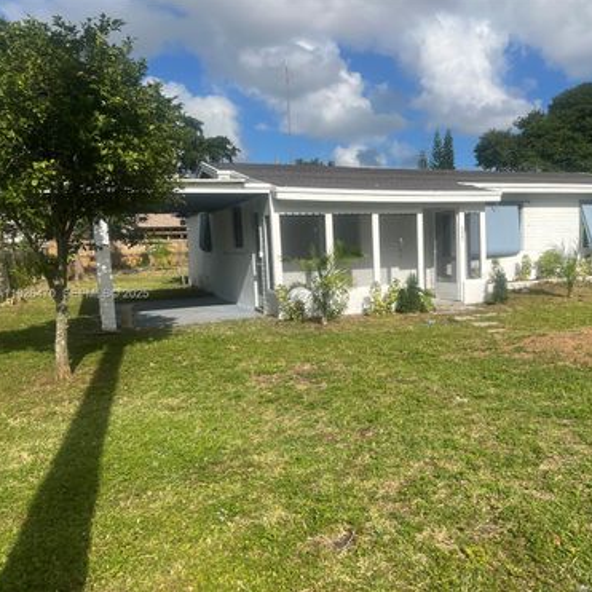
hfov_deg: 51.6
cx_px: 393
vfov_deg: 52.5
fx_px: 600
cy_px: 294
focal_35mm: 31
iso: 50
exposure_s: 1/6993
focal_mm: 5.7
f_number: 1.5
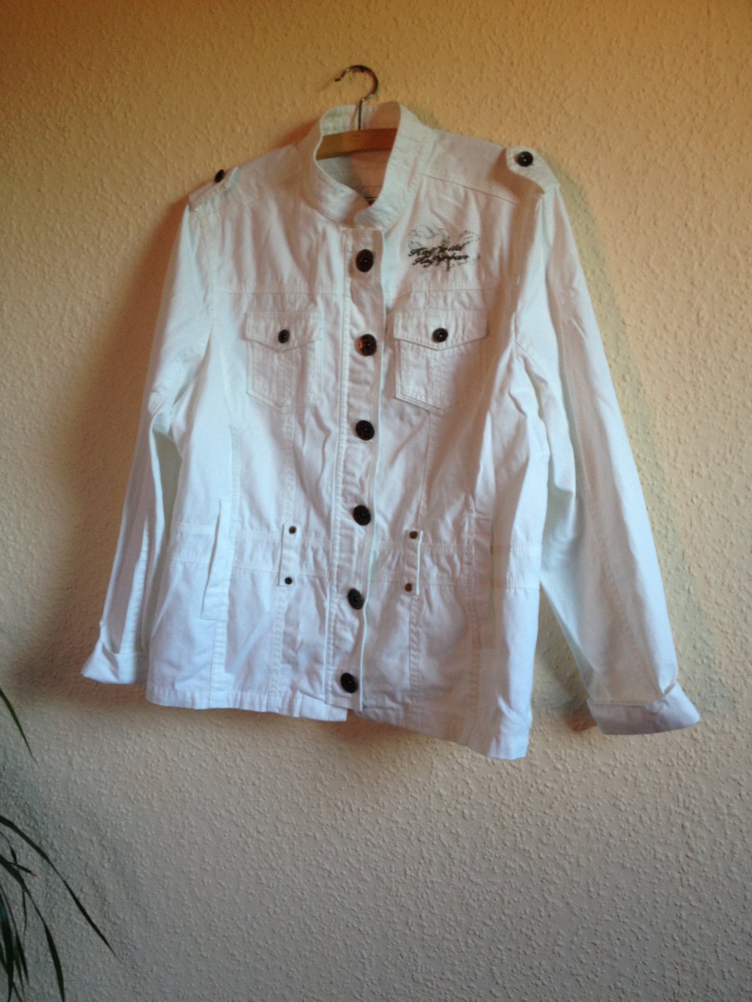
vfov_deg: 52.6
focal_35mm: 35
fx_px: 1014
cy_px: 501
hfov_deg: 40.7
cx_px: 376
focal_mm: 4.28
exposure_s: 1/30
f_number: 2.4
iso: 50
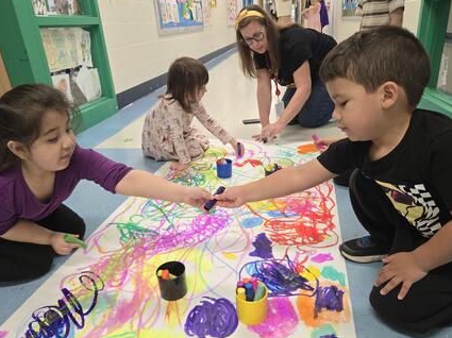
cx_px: 227
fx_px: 339
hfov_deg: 67.3
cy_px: 183
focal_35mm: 26
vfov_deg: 52.9
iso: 200
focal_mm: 5.4
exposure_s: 1/120
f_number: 1.8
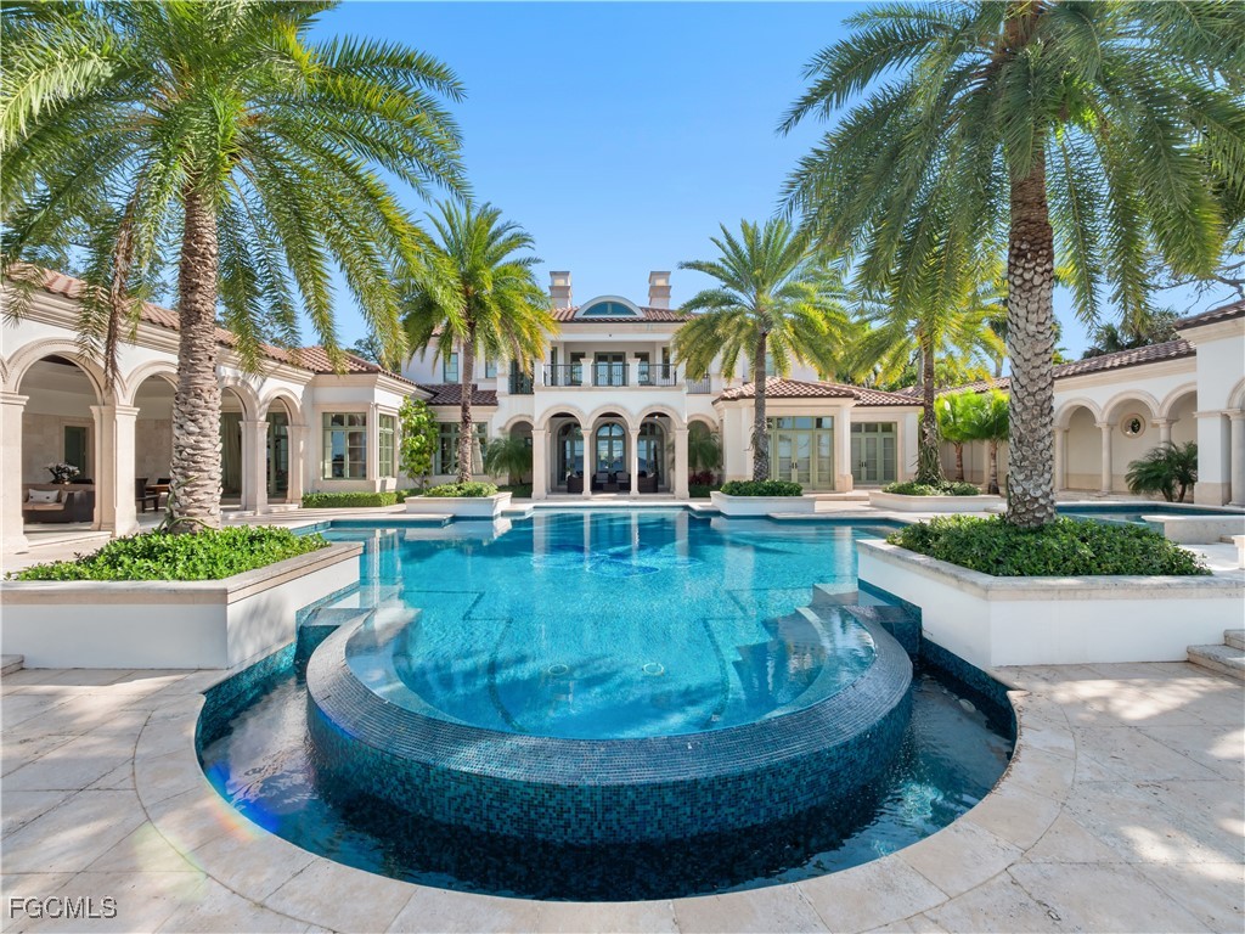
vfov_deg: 85.7
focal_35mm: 14
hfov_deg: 102.1
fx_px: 504
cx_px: 622
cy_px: 467
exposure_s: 1/200
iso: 200
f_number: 7.1
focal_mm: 7
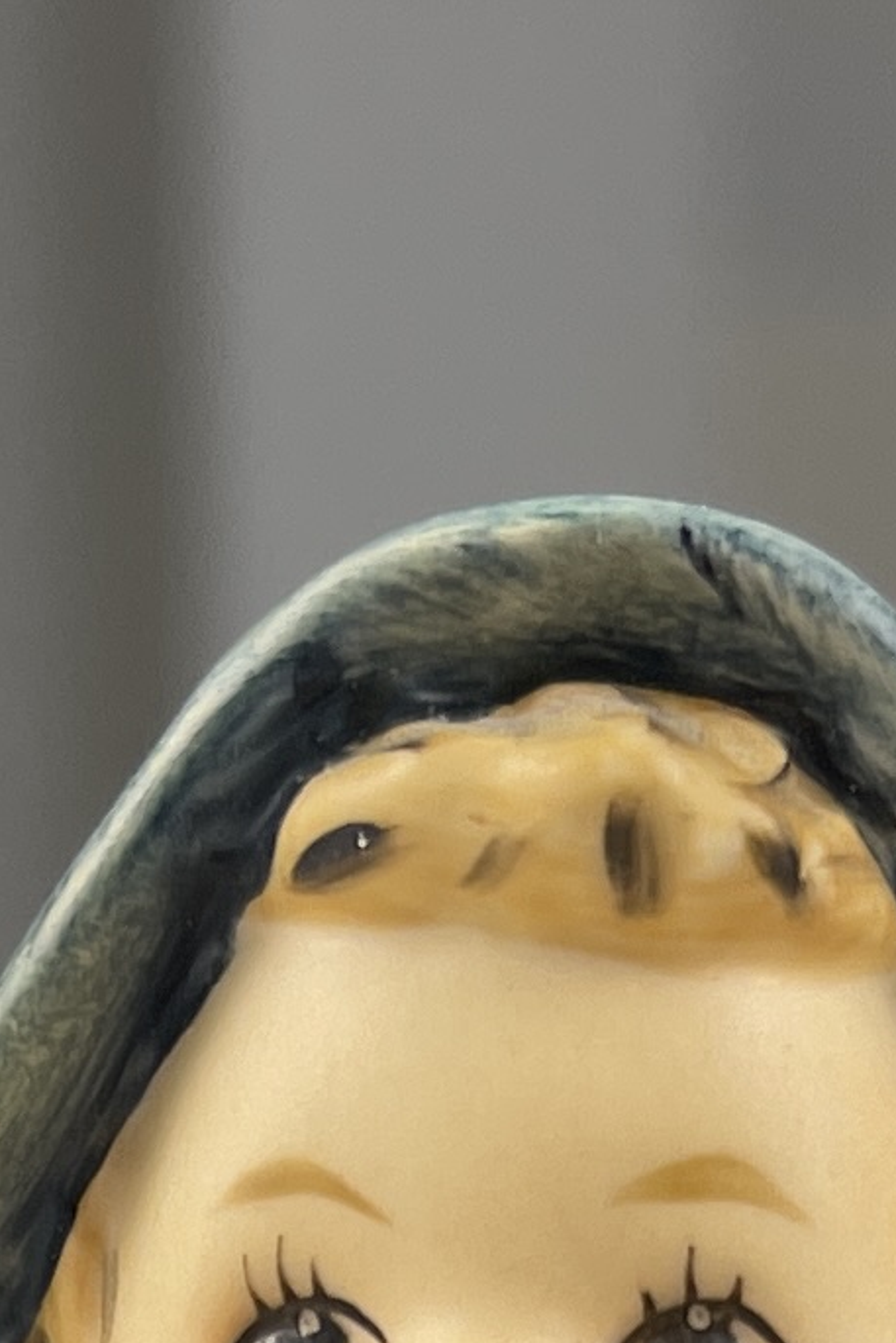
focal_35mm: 153
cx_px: 406
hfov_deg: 9.0
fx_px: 5709
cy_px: 2839
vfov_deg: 11.8
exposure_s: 1/195
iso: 32
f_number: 1.6
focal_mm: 5.1
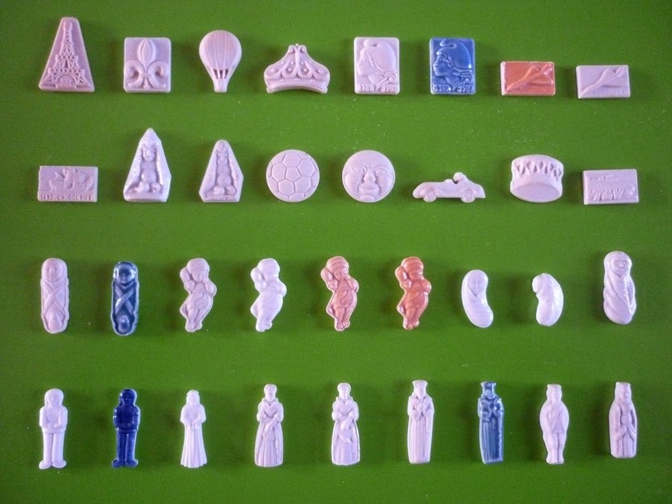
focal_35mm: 33
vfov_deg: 42.9
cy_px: 252
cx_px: 336
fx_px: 641
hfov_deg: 55.4
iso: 800
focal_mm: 5.5
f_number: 2.8
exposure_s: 1/25
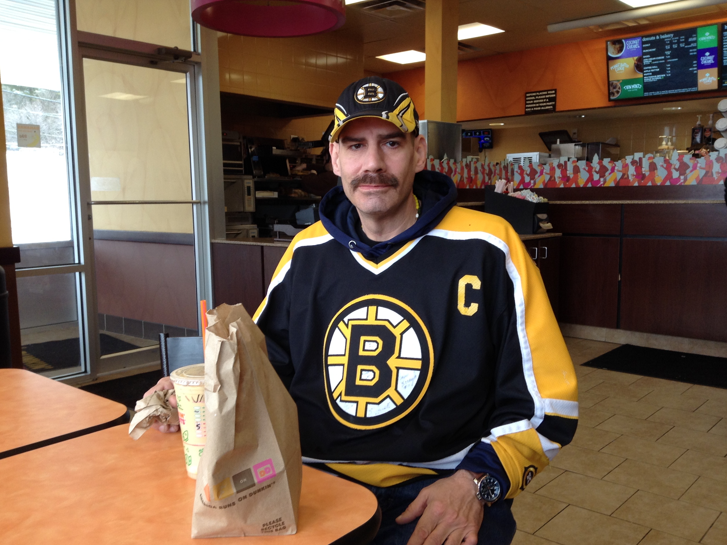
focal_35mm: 34
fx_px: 714
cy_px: 277
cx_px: 366
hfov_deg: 54.0
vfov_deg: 41.8
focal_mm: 3.3
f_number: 2.4
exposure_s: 1/40
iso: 32
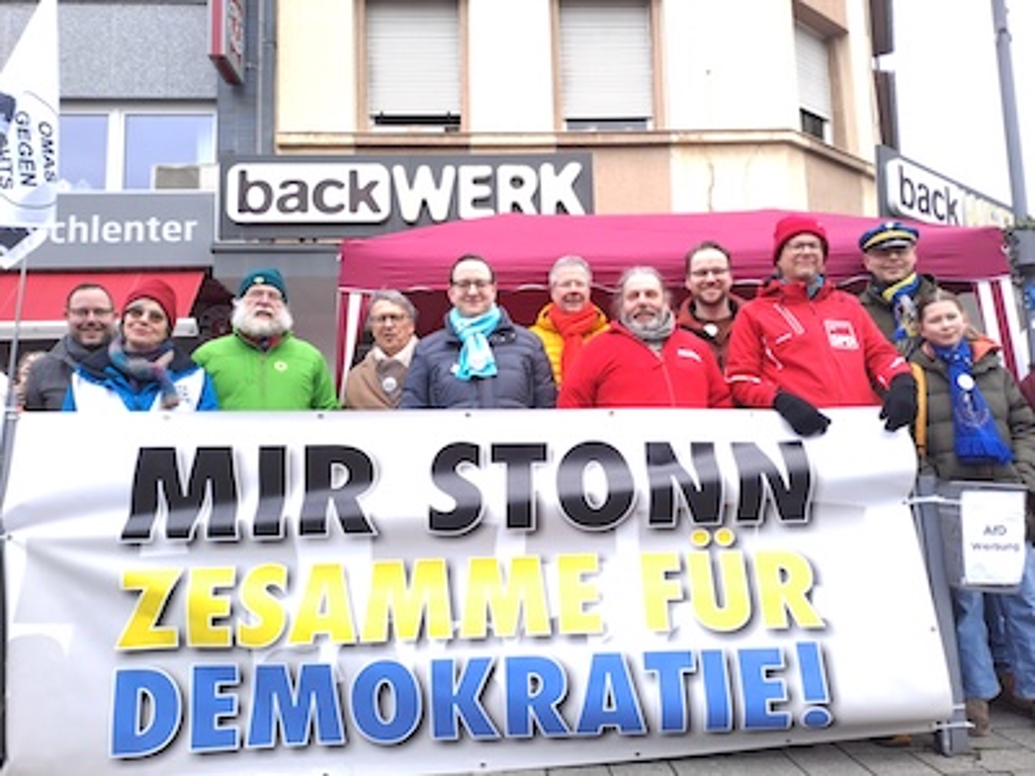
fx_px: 747
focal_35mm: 25
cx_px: 518
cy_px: 388
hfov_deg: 69.4
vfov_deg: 54.9
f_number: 1.8
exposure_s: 1/120
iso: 50
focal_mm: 4.65
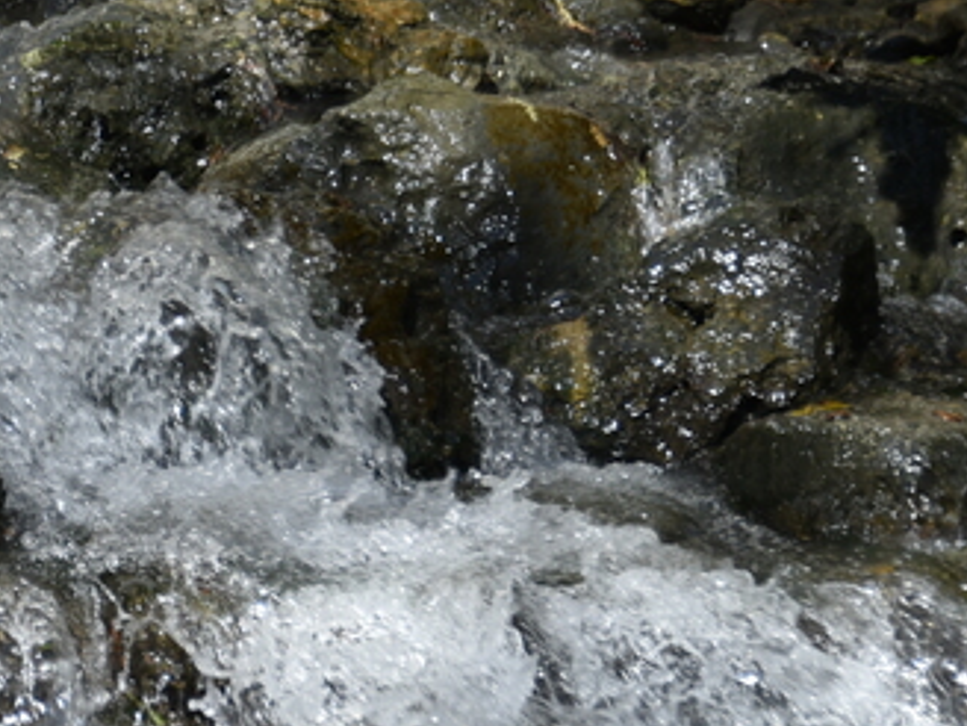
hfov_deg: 3.9
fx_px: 14135
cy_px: 94
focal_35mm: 506
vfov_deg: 2.9
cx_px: -569
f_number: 6.3
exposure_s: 1/320
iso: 100
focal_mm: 135
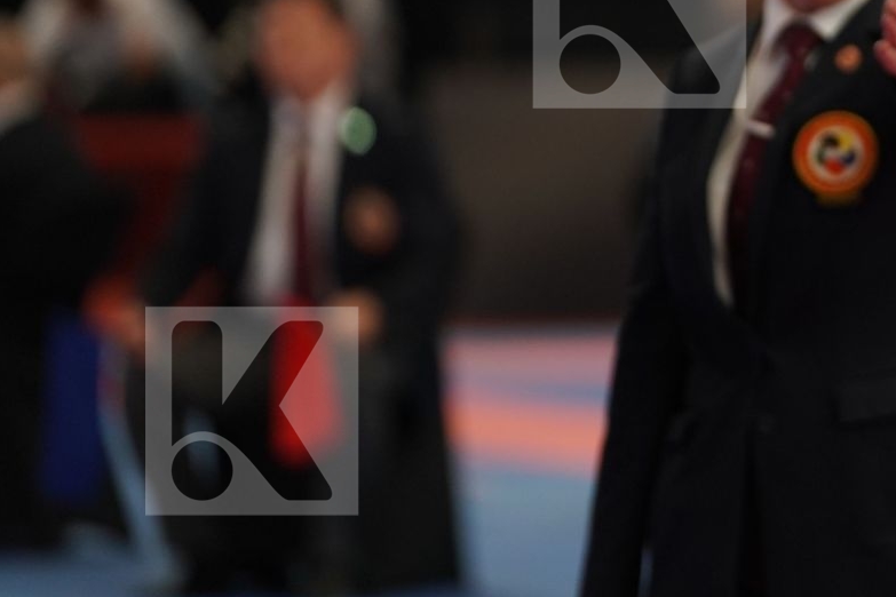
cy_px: 5
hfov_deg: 4.5
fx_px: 11448
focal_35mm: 460
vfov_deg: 3.0
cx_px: 1028
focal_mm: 200
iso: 1000
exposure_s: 1/800
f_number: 2.8
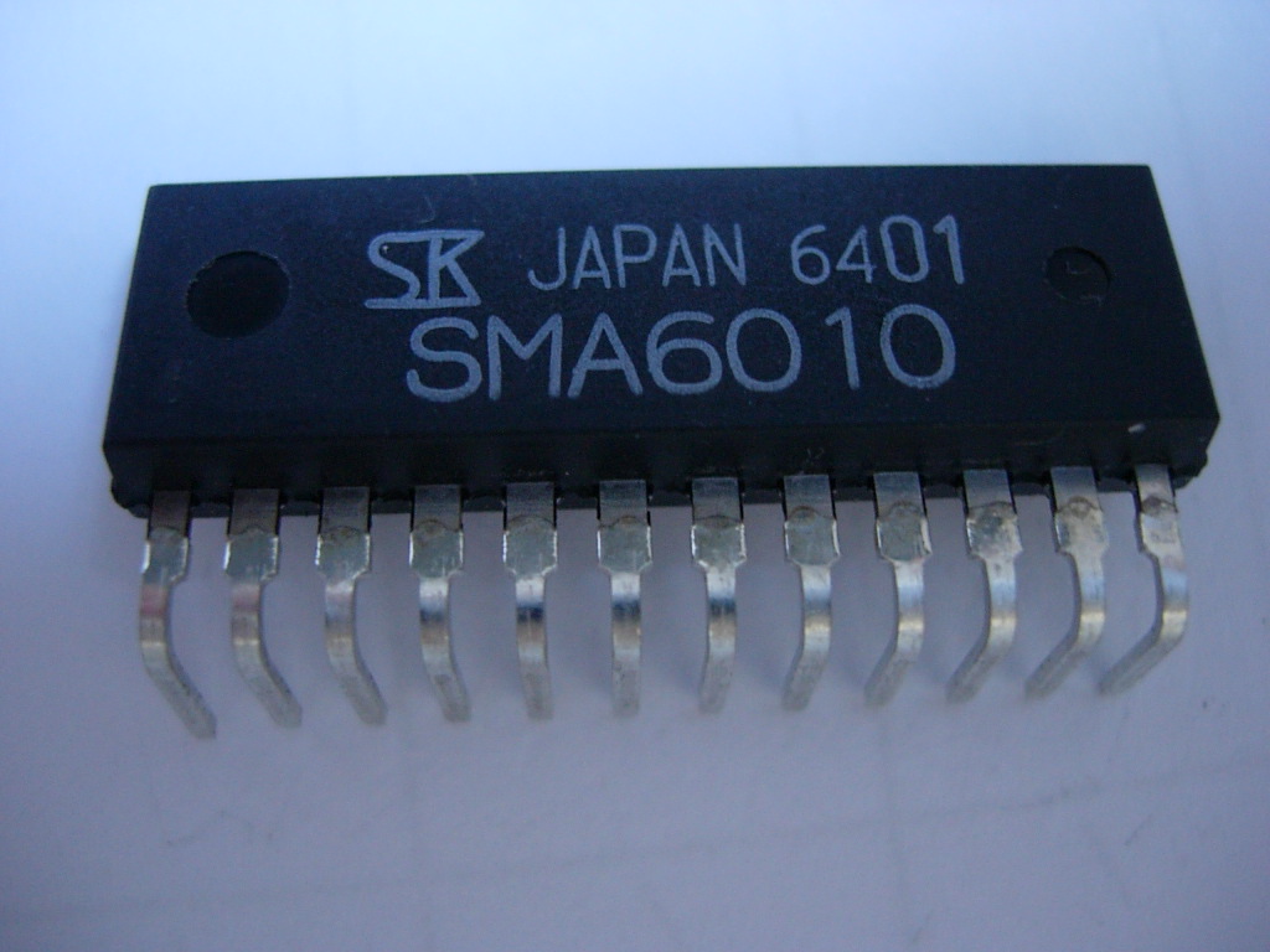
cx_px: 635
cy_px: 476
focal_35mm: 38
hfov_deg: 49.0
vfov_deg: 37.7
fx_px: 1394
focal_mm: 7.8
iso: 200
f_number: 2.8
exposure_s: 1/10.6
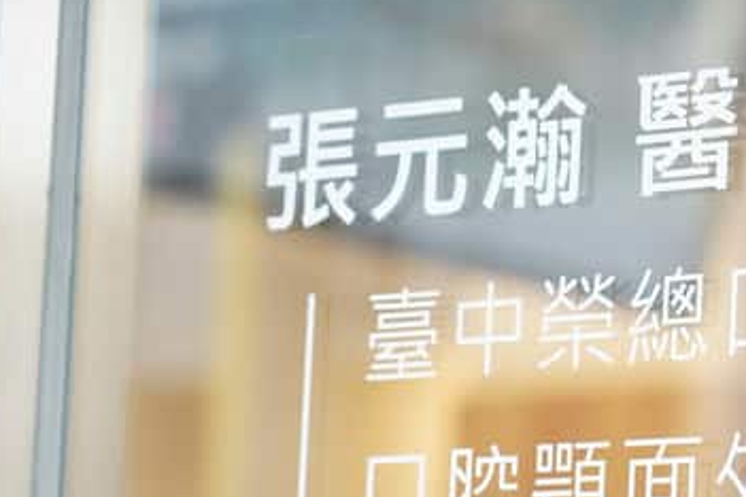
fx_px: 4434
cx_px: 823
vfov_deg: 6.4
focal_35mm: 214
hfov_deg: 9.5
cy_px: 349
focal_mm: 94
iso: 500
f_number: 4
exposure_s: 1/100
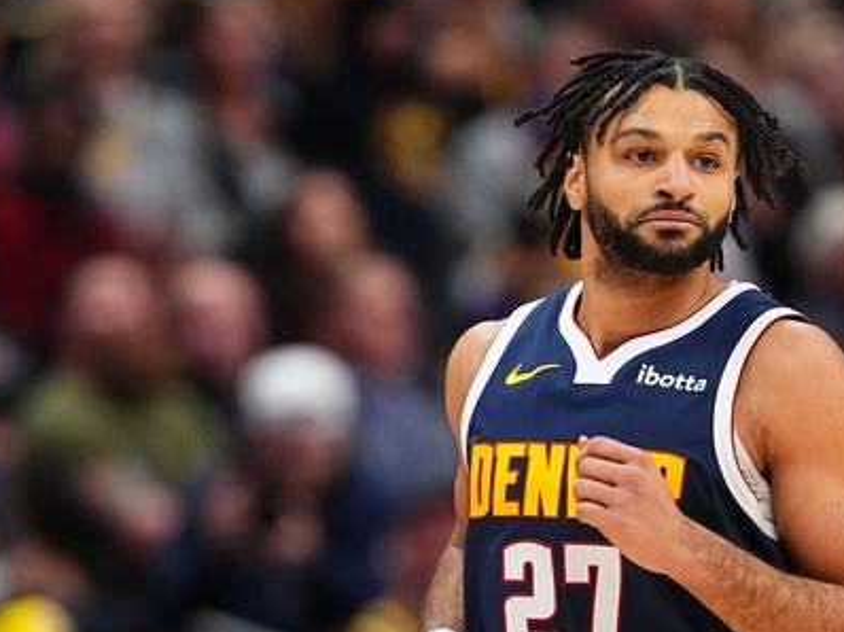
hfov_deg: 2.7
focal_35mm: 743
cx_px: 452
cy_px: 595
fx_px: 18105
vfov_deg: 2.0
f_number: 2.8
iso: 5000
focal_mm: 300
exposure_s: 1/2000
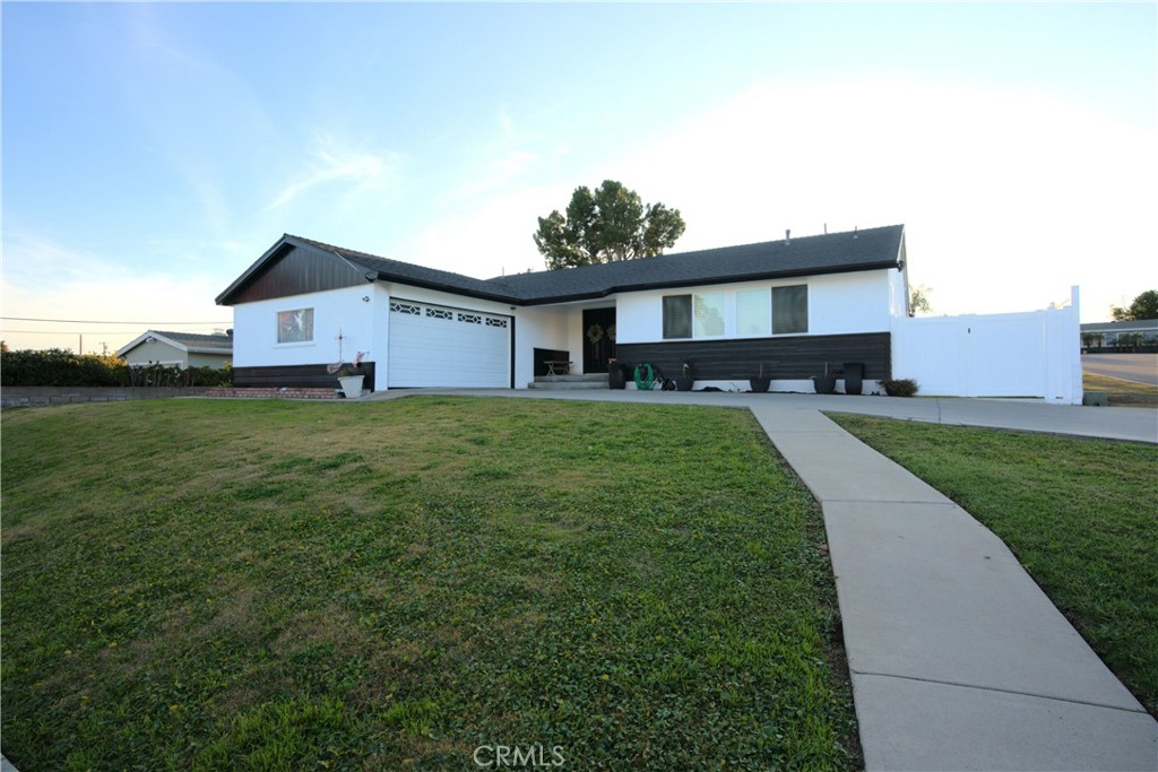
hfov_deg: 93.3
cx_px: 579
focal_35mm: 17
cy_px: 386
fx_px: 547
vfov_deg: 70.5
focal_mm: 17
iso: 100
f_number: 6.3
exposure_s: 1/200
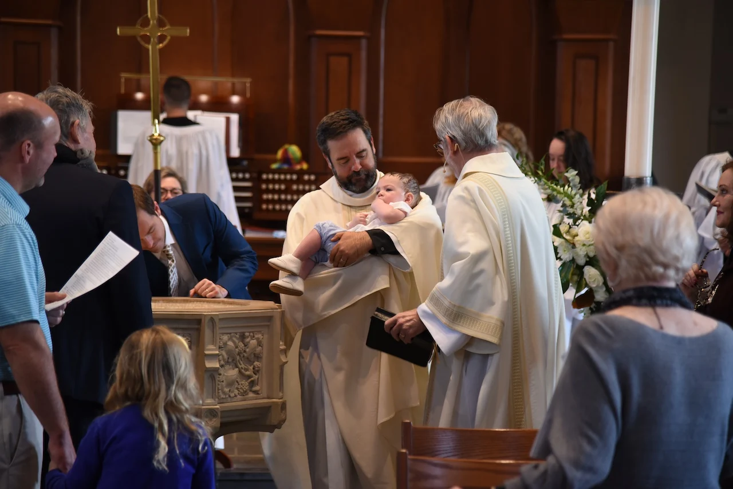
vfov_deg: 11.4
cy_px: 244
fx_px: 2444
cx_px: 366
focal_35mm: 120
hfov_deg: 17.1
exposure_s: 1/125
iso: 1250
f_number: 4
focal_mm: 120
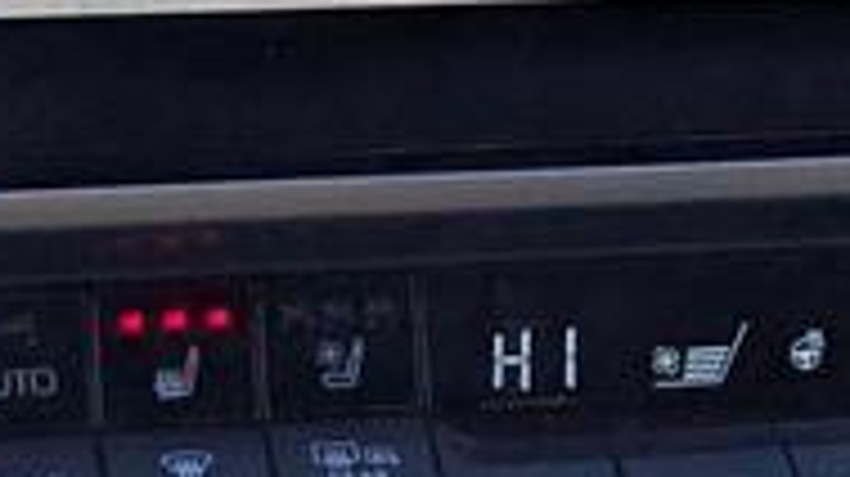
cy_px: -266
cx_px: 801
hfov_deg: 11.8
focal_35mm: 181
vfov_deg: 6.6
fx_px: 4077
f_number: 1.68
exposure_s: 1/227
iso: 21
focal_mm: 6.9
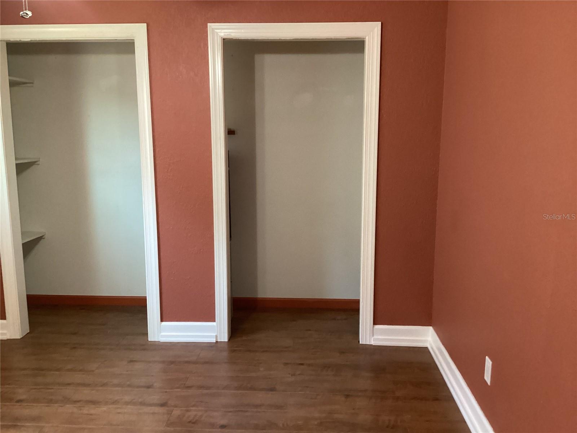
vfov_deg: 45.4
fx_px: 517
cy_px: 216
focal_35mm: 31
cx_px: 288
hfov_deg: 58.4
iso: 400
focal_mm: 3.3
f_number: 2.4
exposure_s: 1/30
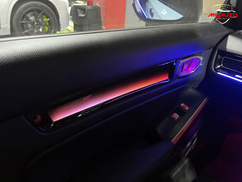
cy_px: 91
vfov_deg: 53.1
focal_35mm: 26
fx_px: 182
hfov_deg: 67.3
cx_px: 121
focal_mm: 5.1
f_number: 1.6
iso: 800
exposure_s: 1/30
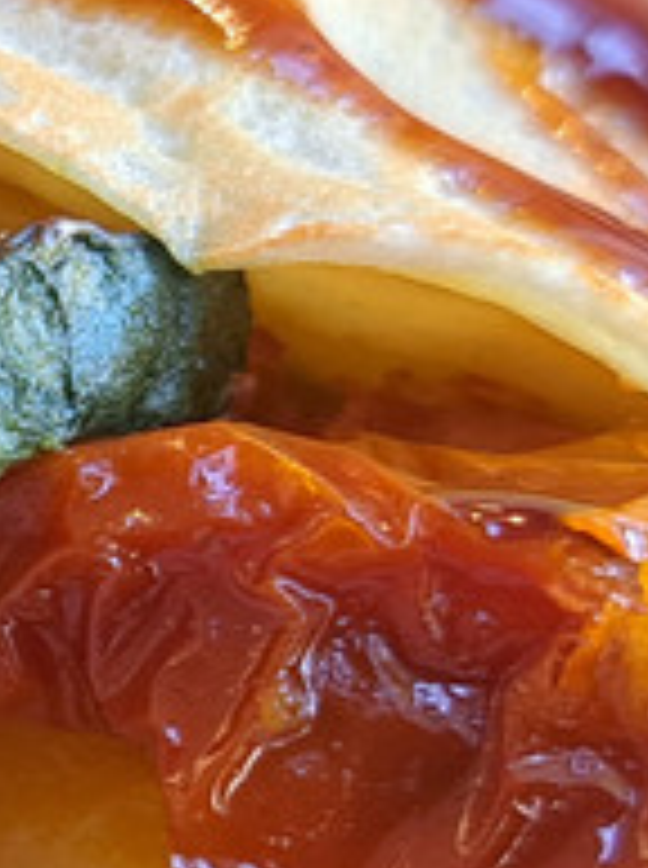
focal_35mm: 133
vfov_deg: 14.8
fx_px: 3331
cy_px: 517
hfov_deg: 10.3
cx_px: -605
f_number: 1.8
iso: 80
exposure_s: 1/50
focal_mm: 5.23
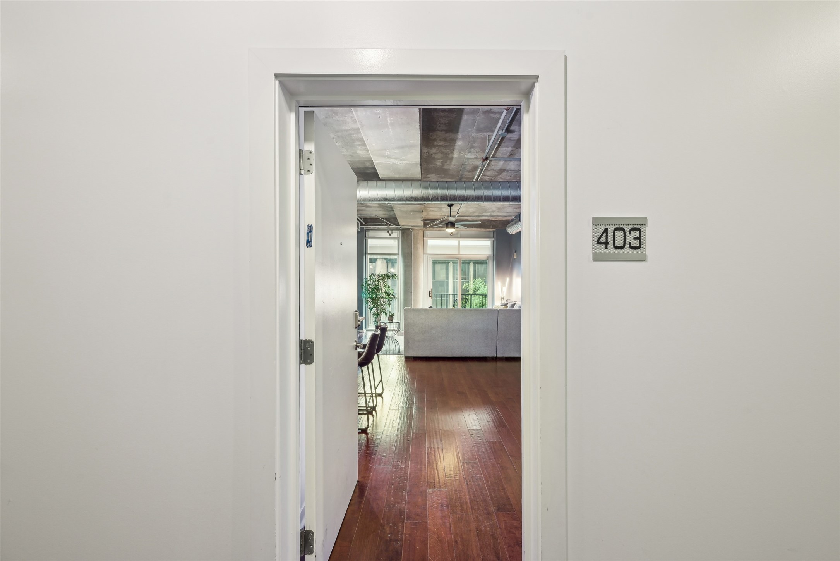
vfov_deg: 75.5
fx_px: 362
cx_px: 420
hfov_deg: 98.5
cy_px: 280
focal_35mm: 16
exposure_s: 1/2.5
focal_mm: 15.5
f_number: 8
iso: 400
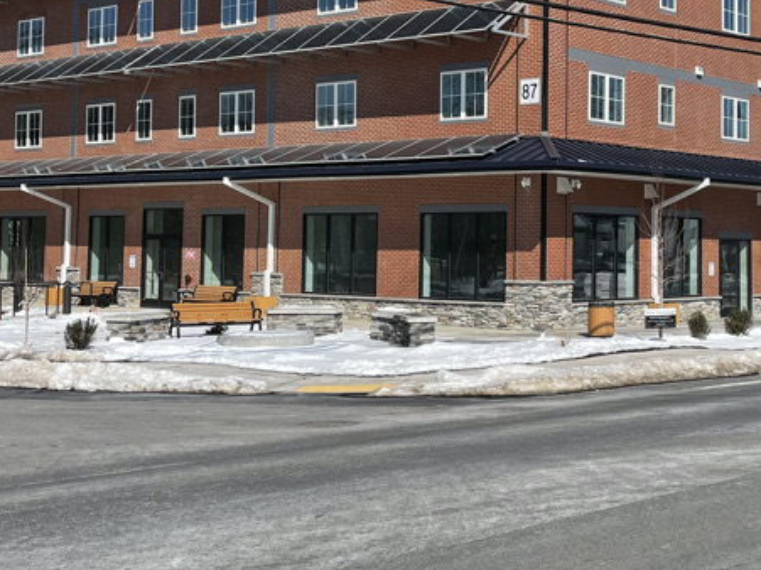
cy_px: 179
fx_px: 1297
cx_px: 575
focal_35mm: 59
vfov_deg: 24.7
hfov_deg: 32.1
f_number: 1.6
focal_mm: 4.2
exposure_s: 1/5051
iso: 32
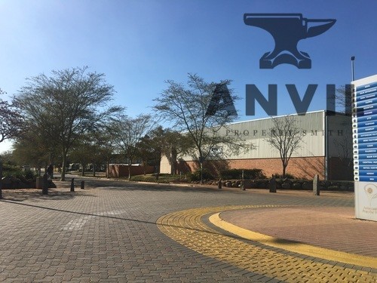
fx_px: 316
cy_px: 142
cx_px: 188
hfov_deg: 61.7
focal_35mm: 29
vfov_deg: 48.2
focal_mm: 4.15
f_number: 2.2
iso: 25
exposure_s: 1/2137
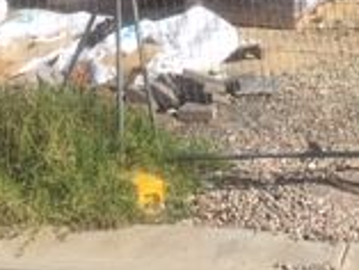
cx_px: 352
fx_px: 1225
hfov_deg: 16.4
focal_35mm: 118
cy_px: -162
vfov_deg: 11.9
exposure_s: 1/1374
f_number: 2.2
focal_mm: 4.15
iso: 25
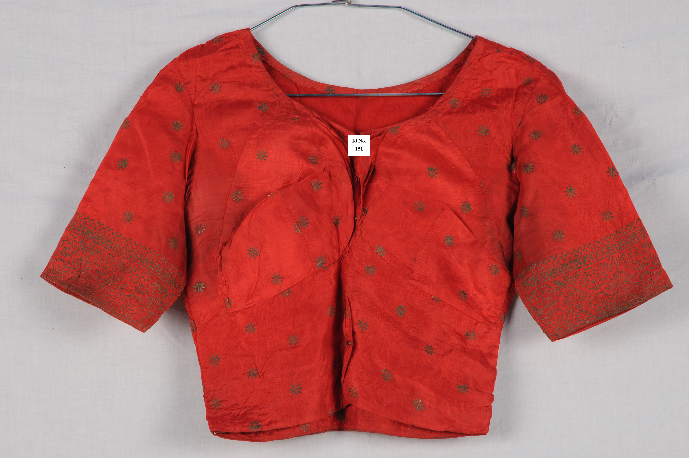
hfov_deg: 19.5
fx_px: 2007
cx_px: 344
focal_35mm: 105
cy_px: 229
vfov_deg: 13.0
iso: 400
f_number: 16
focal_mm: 70
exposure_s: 1/6
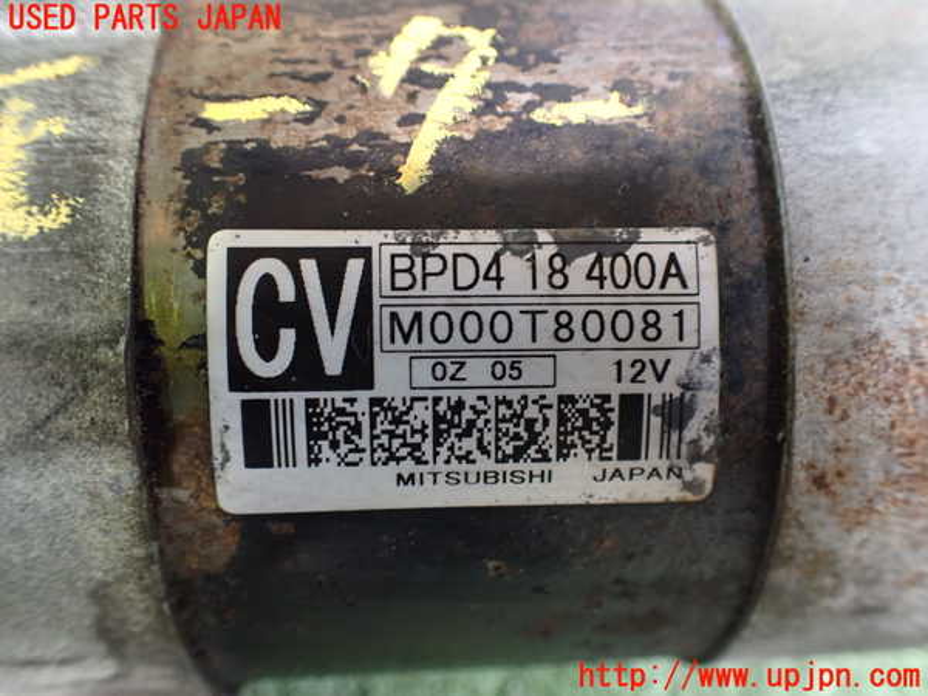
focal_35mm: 30
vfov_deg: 46.8
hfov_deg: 60.0
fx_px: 804
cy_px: 348
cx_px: 464
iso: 800
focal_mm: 5.4
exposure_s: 1/40
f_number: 2.3
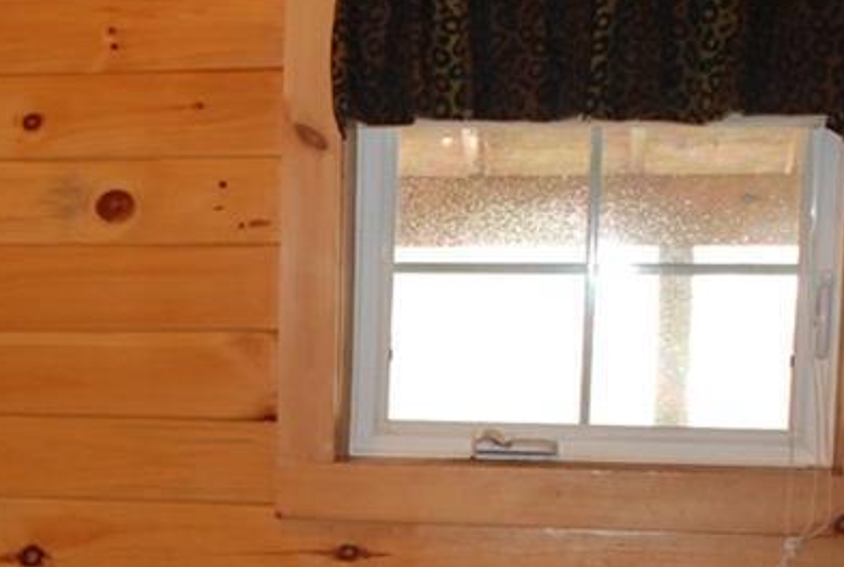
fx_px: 2021
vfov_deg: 15.6
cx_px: 24
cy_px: 590
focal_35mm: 86
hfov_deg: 22.8
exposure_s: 1/60
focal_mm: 22
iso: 800
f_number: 5
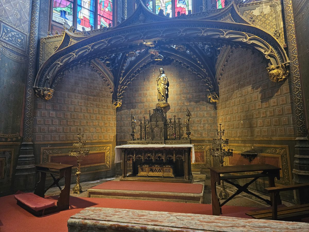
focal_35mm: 23
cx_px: 154
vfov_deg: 58.9
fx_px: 205
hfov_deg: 73.9
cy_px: 116
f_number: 1.8
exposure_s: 1/25
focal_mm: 5.4
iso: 640
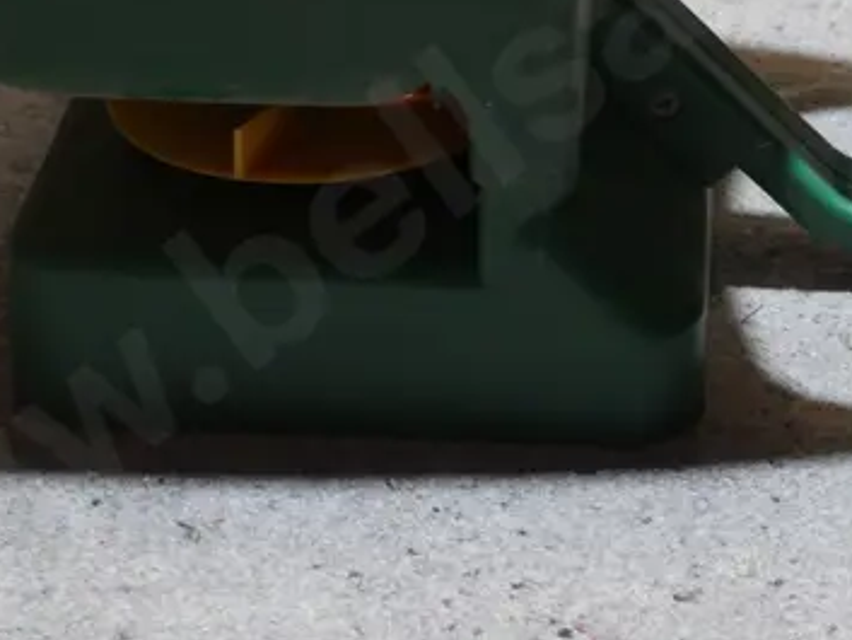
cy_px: -71
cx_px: 751
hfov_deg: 16.8
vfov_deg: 12.5
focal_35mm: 116
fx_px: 2856
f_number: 4.4
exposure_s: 1/60
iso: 1000
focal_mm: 20
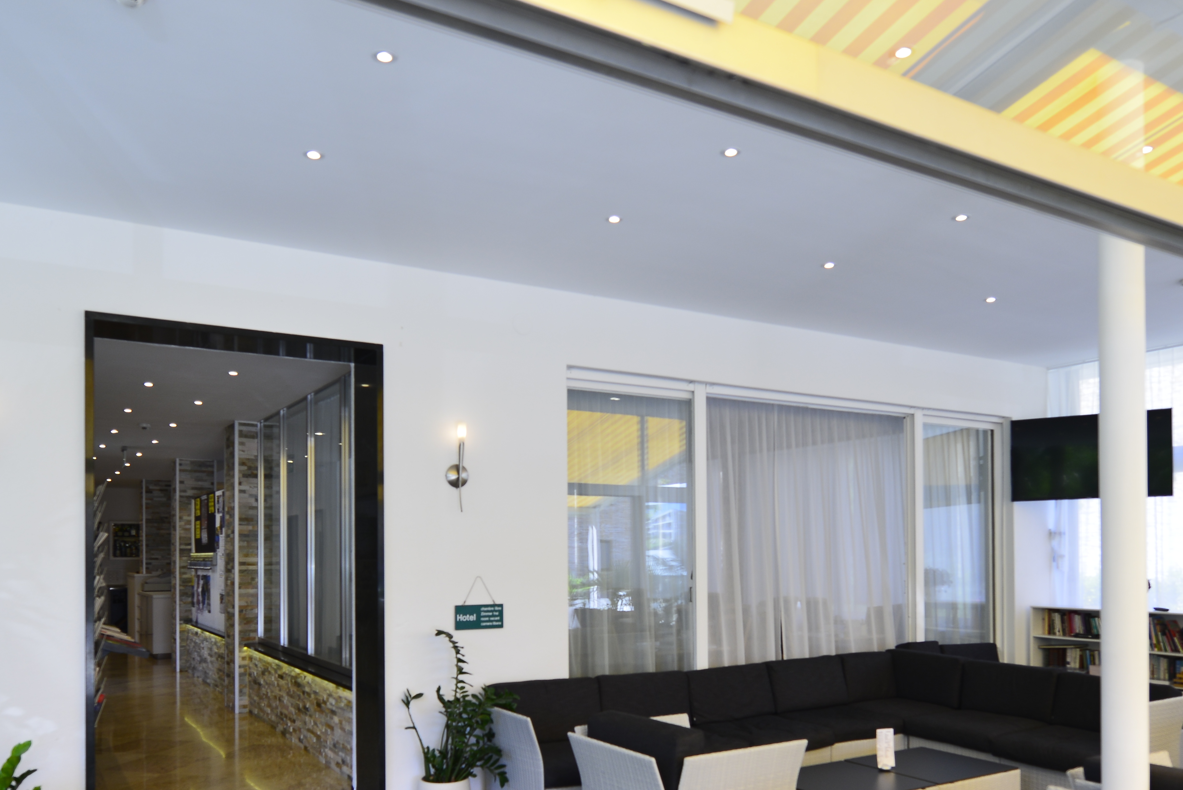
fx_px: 920
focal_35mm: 28
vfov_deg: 45.5
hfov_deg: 65.5
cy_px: 549
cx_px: 599
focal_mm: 14
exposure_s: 1/250
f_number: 2.8
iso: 200
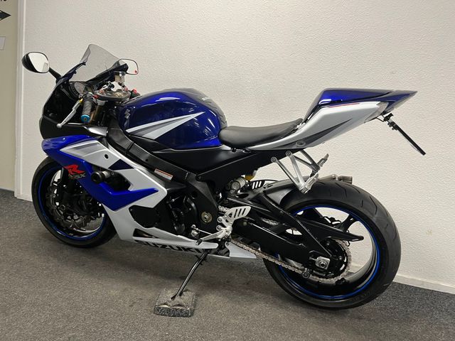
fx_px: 342
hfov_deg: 67.3
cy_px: 170
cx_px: 228
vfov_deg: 53.1
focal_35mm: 26
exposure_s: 1/50
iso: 125
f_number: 1.6
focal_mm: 5.1
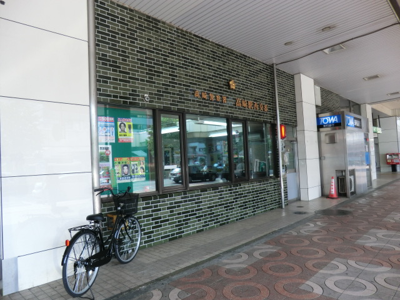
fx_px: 277
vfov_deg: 56.8
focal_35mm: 24
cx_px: 200
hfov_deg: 71.6
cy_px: 150
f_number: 3.2
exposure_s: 1/80
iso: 80
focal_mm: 4.3
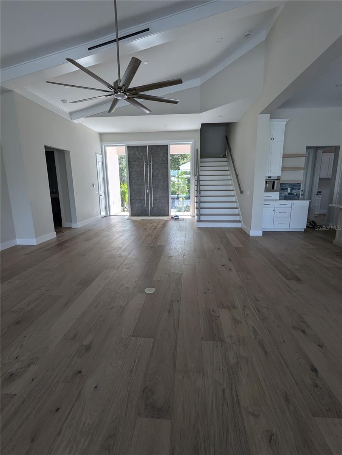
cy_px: 228
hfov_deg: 78.2
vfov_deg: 94.4
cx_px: 171
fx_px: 210
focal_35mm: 16
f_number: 2.2
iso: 44
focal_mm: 2.35
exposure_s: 1/153
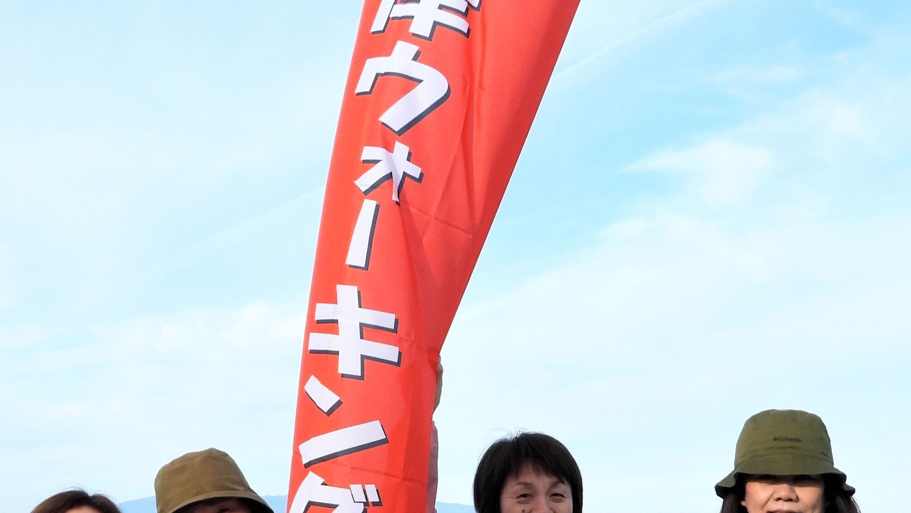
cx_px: 503
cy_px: 330
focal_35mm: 51
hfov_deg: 40.5
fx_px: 1232
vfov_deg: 23.4
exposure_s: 1/1000
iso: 100
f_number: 2.8
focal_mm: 4.3
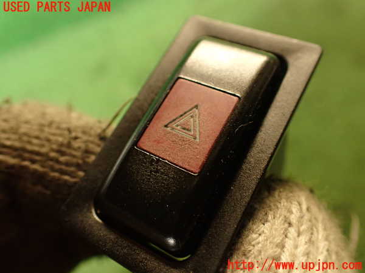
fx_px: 337
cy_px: 136
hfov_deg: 56.8
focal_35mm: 32
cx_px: 182
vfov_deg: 44.2
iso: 400
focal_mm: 5.79
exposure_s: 1/30
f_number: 2.4
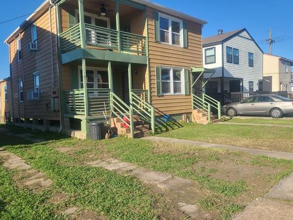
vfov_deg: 51.4
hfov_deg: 65.3
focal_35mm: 27
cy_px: 107
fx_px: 229
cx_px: 146
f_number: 1.8
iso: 40
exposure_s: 1/1645
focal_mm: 5.4
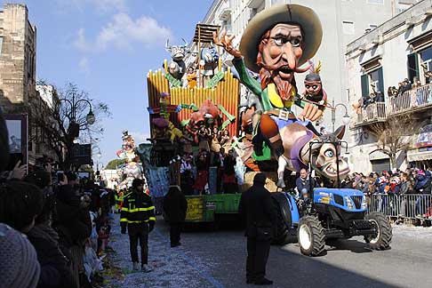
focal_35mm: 33
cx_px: 216
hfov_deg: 57.2
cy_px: 144
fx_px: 396
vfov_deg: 40.0
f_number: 8
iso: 100
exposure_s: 1/250
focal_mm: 22
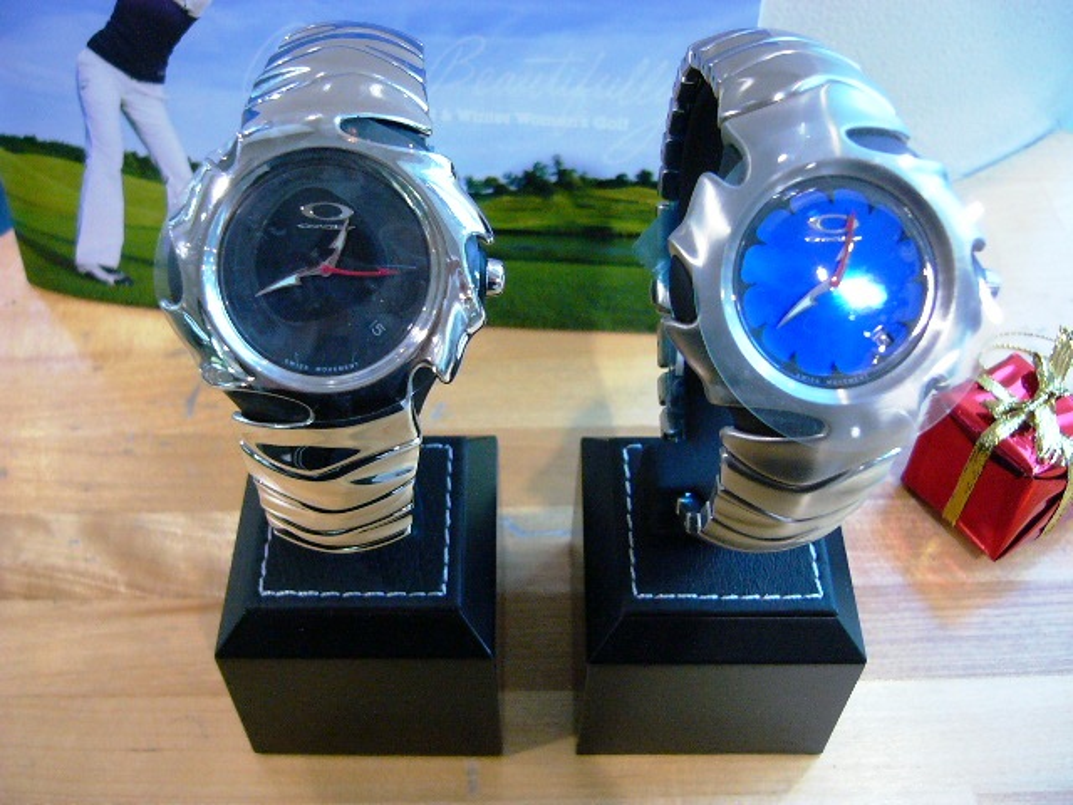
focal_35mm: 35
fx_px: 1085
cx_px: 536
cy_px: 402
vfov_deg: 40.7
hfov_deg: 52.6
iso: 200
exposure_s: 1/50
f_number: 2.8
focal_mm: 5.8
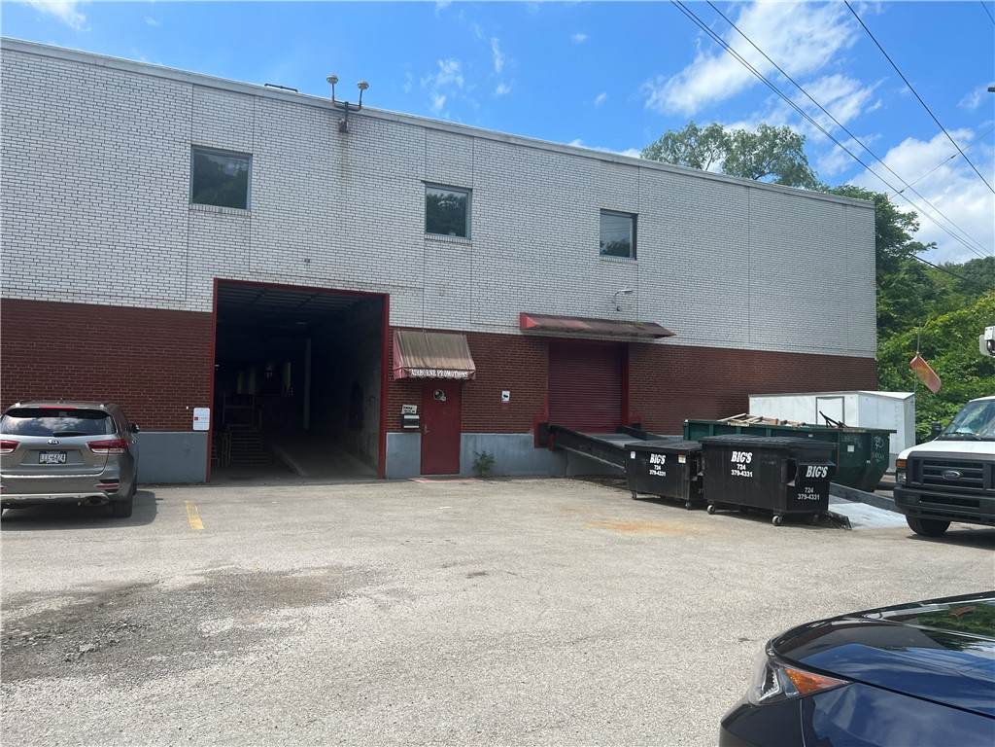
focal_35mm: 26
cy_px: 374
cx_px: 498
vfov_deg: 53.1
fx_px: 747
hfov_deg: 67.3
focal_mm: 5.7
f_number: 1.5
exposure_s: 1/3257
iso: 50
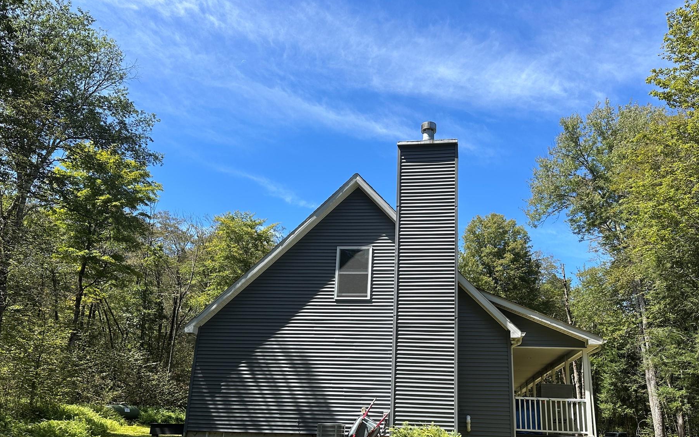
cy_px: 287
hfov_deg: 64.4
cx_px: 398
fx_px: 552
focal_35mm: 29
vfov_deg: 42.6
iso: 80
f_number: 1.78
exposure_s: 1/1845
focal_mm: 6.86
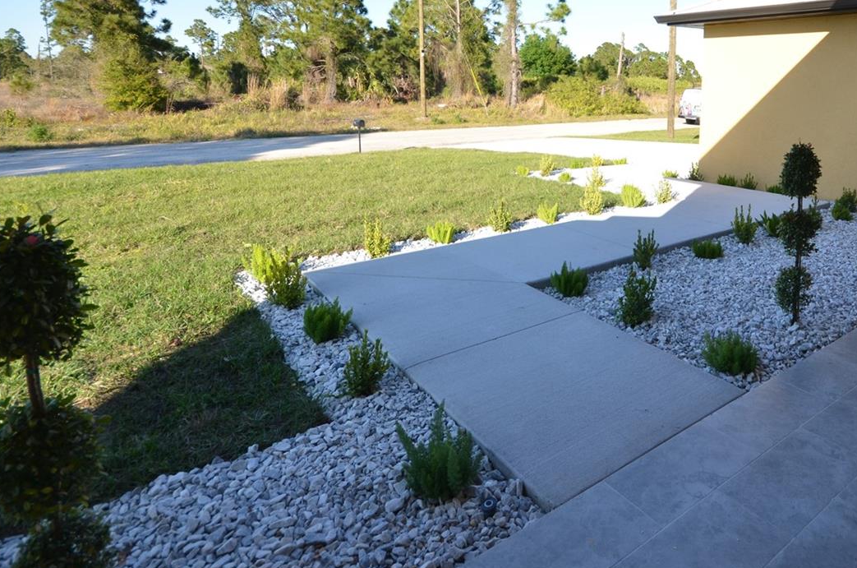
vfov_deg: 52.6
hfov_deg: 74.0
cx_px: 566
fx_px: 546
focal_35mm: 23
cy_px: 145
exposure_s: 1/200
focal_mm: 10
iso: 200
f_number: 7.1
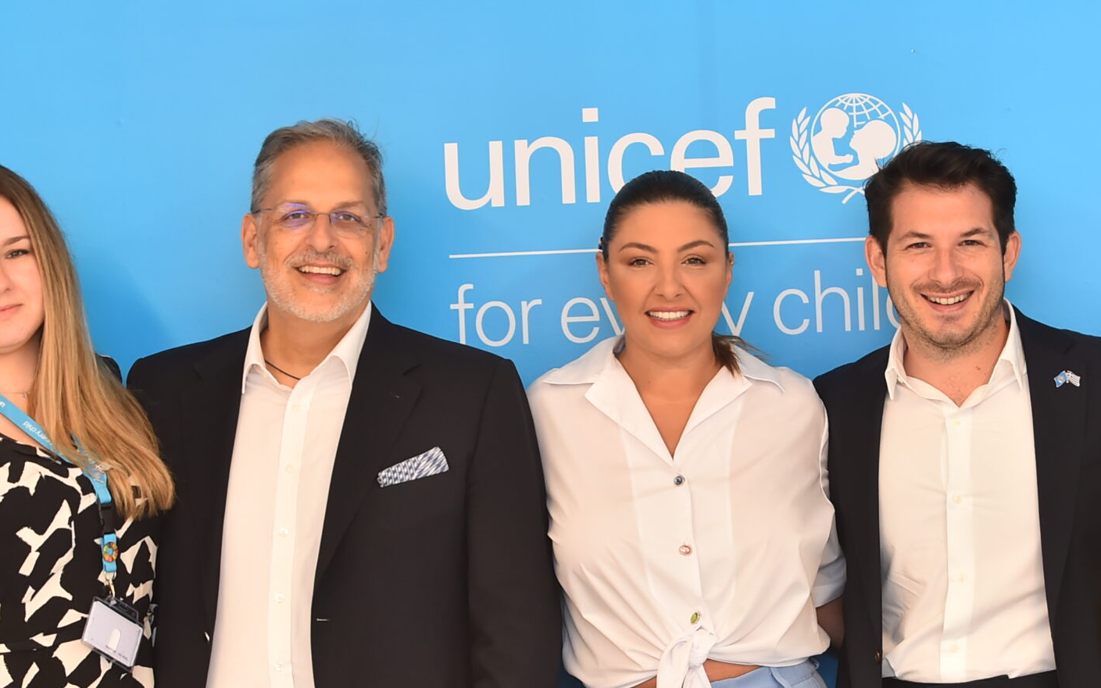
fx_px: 4441
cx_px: 660
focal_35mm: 148
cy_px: 538
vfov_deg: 8.8
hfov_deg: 14.1
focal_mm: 80
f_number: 2.8
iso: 1000
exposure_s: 1/100
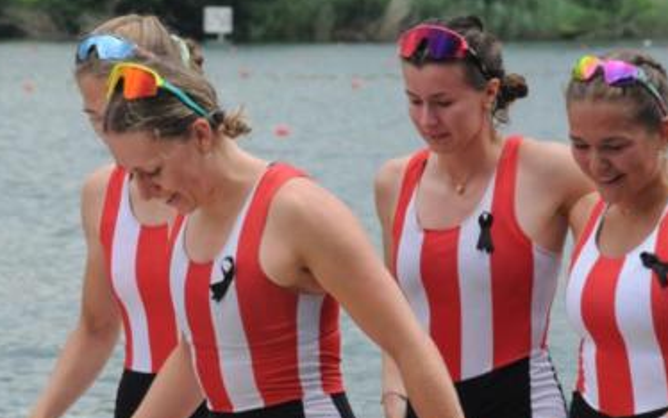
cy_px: 141
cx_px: 284
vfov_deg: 4.8
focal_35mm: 276
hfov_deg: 7.6
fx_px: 5020
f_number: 10
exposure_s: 1/400
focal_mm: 135
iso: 800
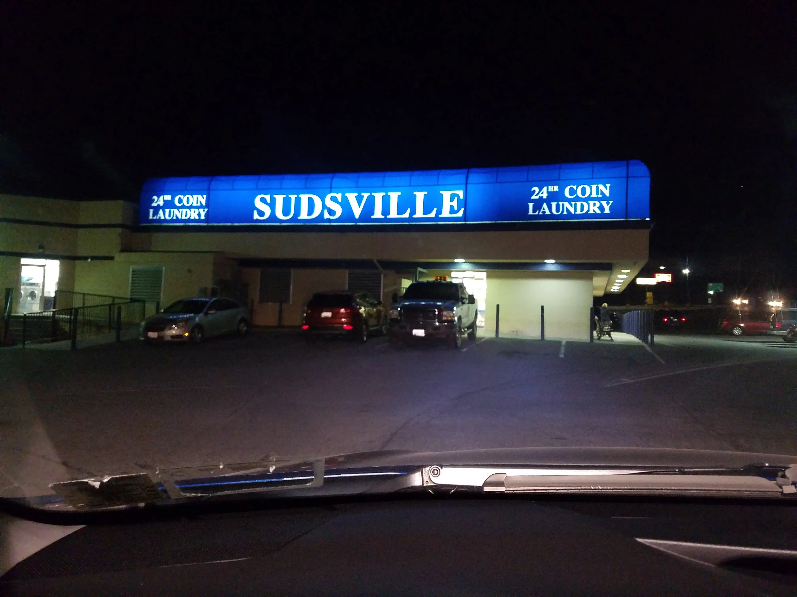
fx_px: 599
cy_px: 298
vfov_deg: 53.1
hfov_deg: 67.3
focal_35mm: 26
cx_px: 398
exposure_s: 1/10
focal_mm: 4.2
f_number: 1.7
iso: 250
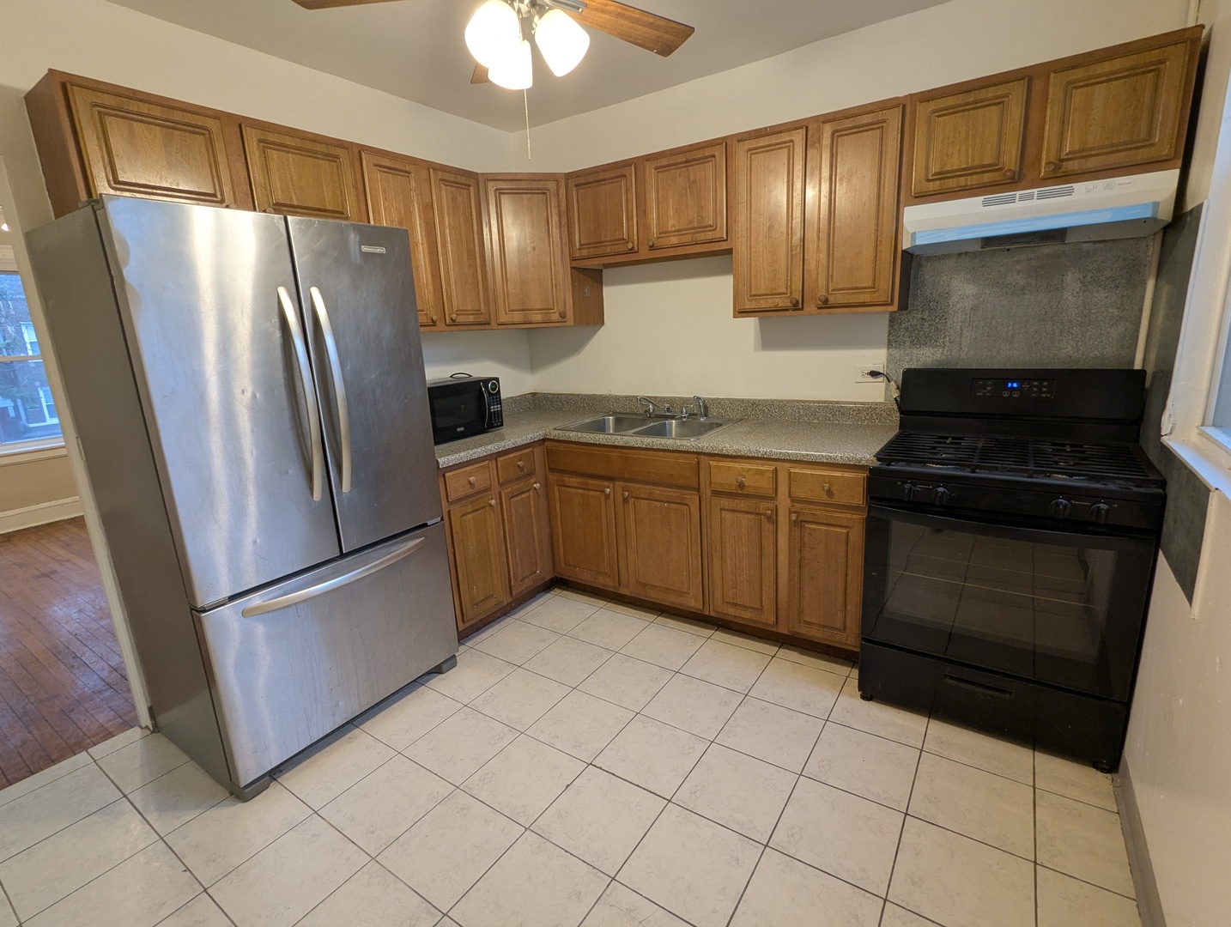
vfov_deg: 78.3
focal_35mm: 16
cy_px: 464
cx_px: 616
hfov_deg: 94.4
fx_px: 570
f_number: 2.2
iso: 122
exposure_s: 1/23.8
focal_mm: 2.35
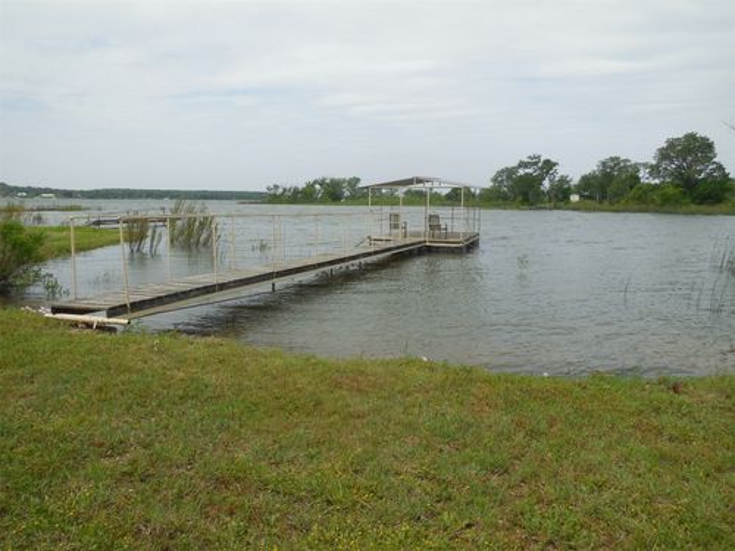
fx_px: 531
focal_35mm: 25
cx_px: 368
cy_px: 276
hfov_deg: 69.4
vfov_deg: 54.9
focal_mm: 4.5
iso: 125
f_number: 3.1
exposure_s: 1/2000
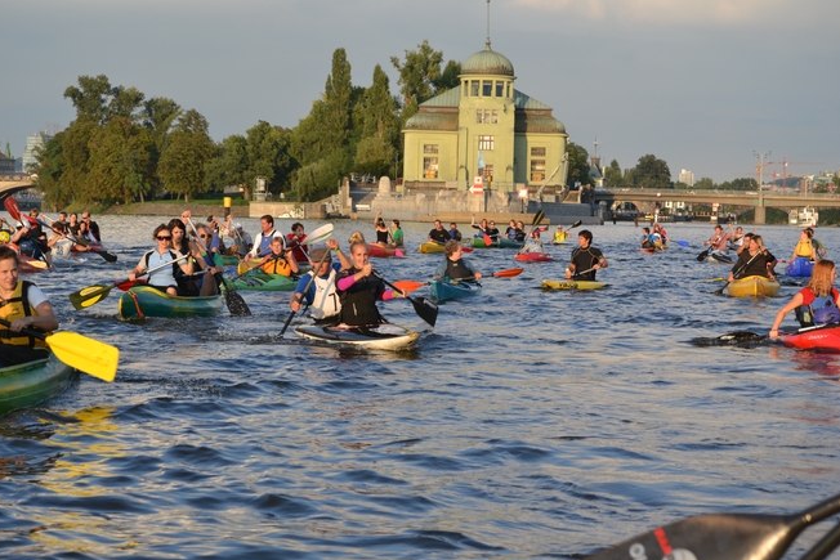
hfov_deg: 24.3
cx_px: 419
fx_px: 1949
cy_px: 281
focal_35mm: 84
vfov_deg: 16.4
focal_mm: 55
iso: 100
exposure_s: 1/160
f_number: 6.3
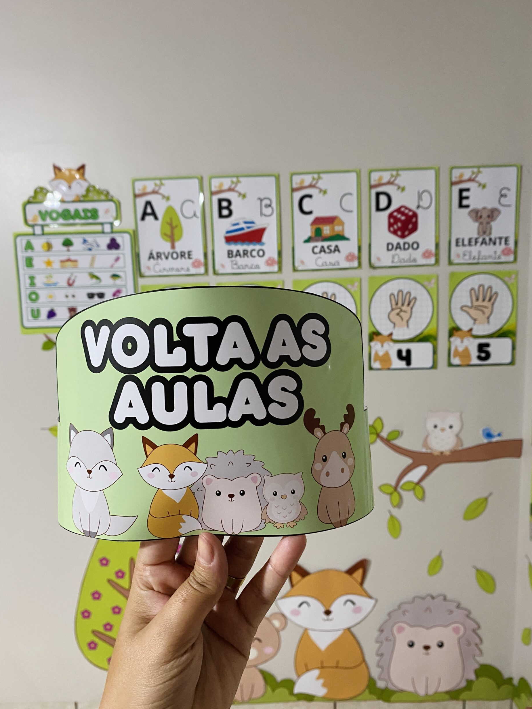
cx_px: 270
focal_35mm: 27
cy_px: 343
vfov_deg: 65.3
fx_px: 553
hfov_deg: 51.4
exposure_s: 1/60
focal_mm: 4.25
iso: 250
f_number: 1.8
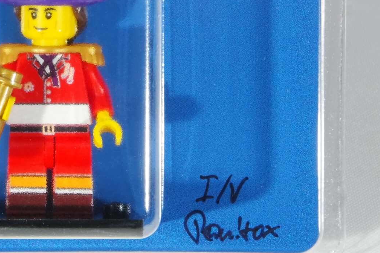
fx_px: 1984
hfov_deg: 10.9
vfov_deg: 7.3
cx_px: 24
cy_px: -6
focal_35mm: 188
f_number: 20
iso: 800
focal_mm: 50
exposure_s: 1/30
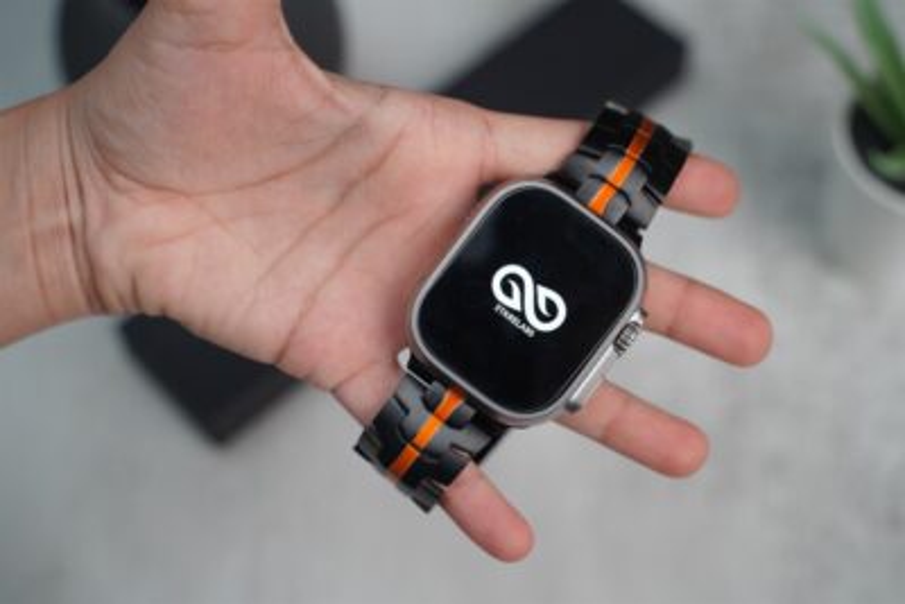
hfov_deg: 38.2
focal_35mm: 52
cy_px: 302
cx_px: 452
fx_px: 1308
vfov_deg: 26.0
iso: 1600
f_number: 4
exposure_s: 1/160
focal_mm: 52
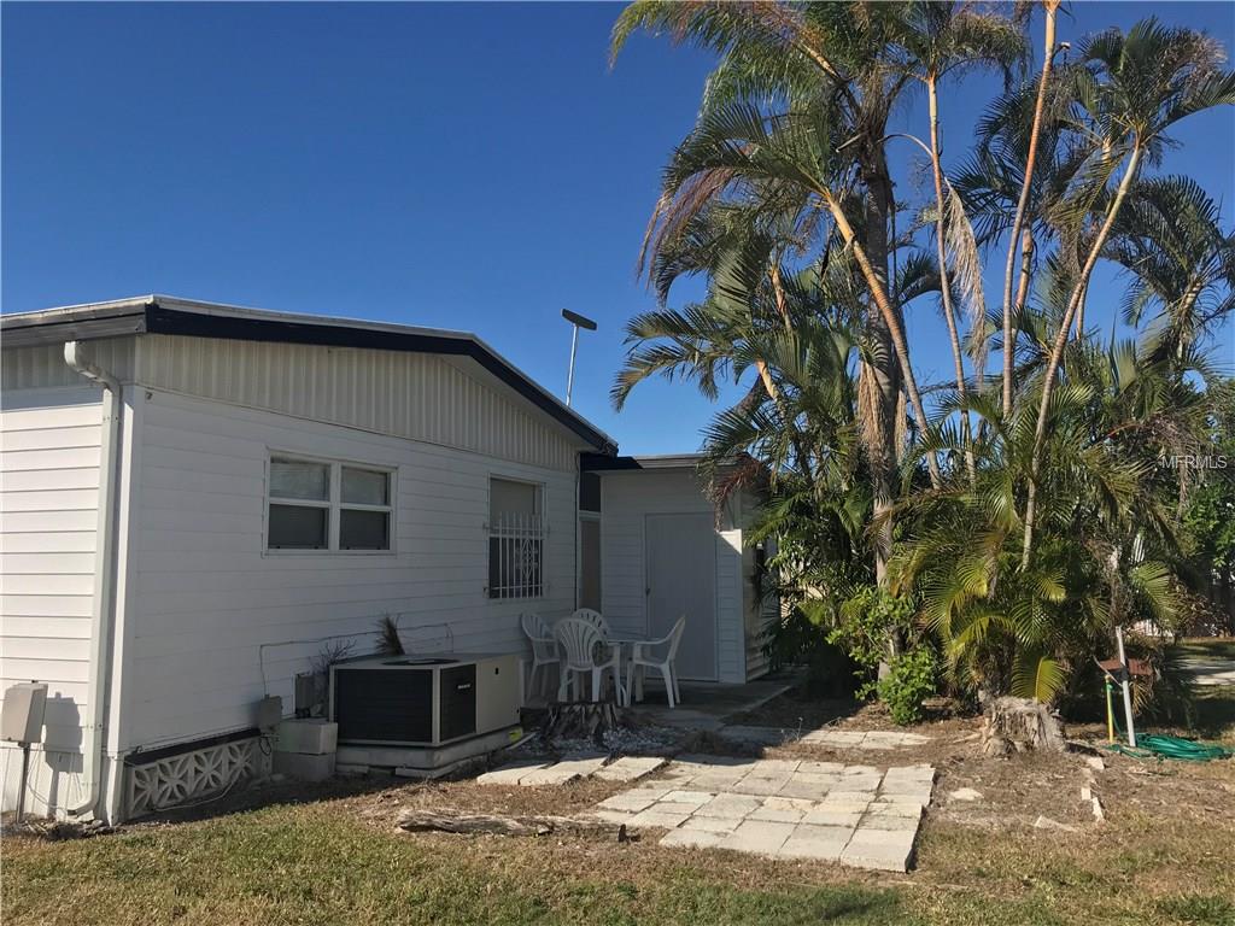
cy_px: 463
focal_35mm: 28
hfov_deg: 63.4
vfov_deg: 49.7
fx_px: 999
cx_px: 618
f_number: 1.8
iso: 20
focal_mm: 3.99
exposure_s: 1/2457
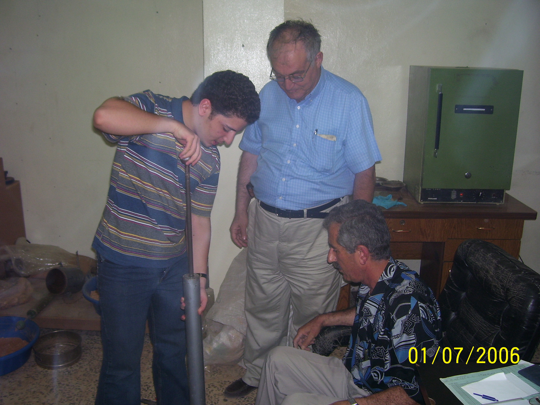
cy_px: 202
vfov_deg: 41.8
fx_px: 530
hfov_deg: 54.0
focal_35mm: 34
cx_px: 270
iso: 80
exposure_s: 1/60
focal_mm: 5.6
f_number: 2.7
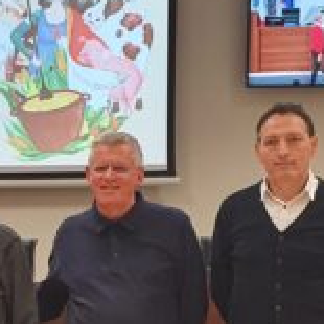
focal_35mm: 103
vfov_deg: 16.4
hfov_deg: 16.3
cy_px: 347
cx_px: -59
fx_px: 1091
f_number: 2.4
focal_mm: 4.32
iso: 200
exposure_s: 1/50
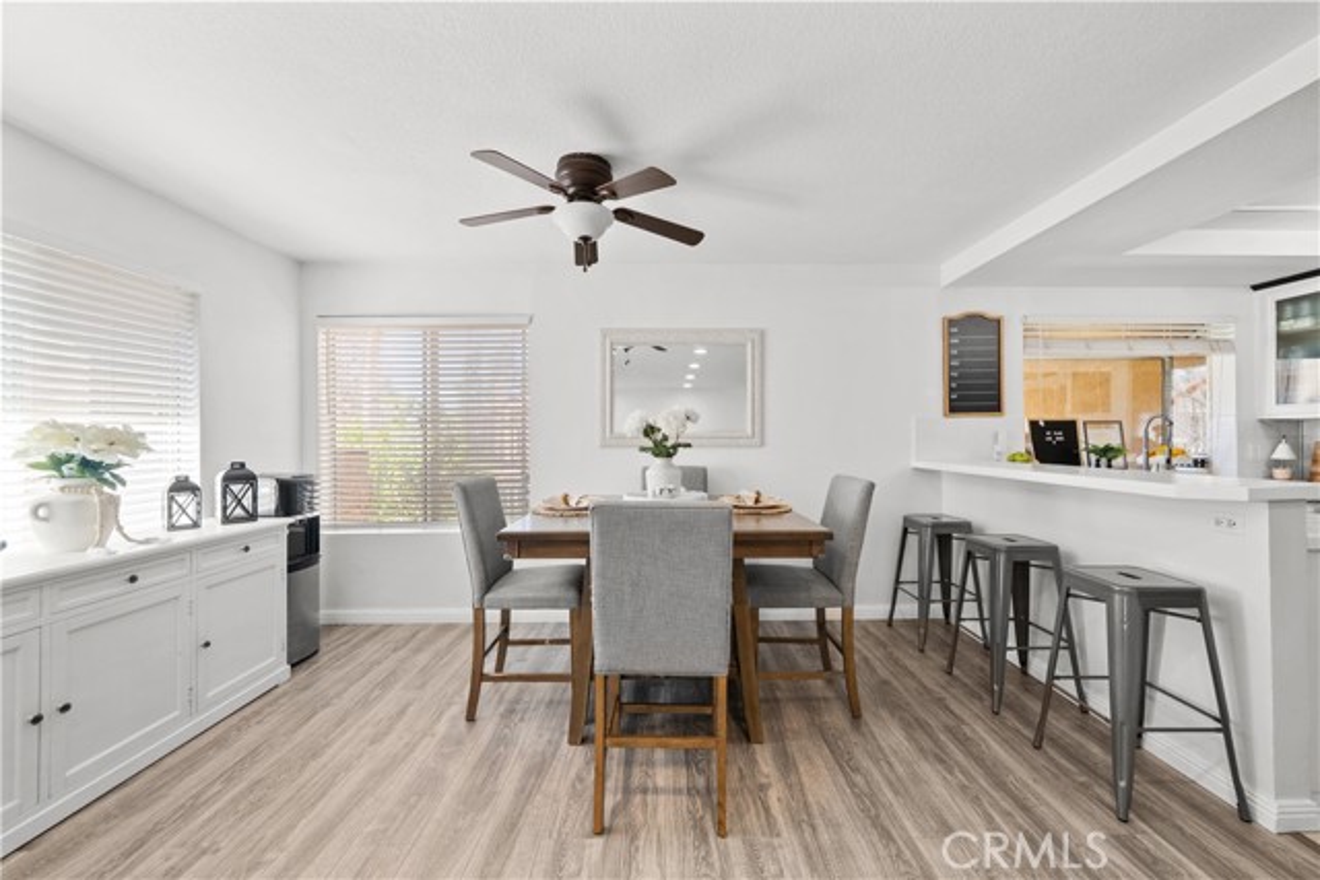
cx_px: 660
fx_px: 513
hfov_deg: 104.2
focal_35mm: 14
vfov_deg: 81.2
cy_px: 440
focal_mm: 14
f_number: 9
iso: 100
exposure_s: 1/1.25
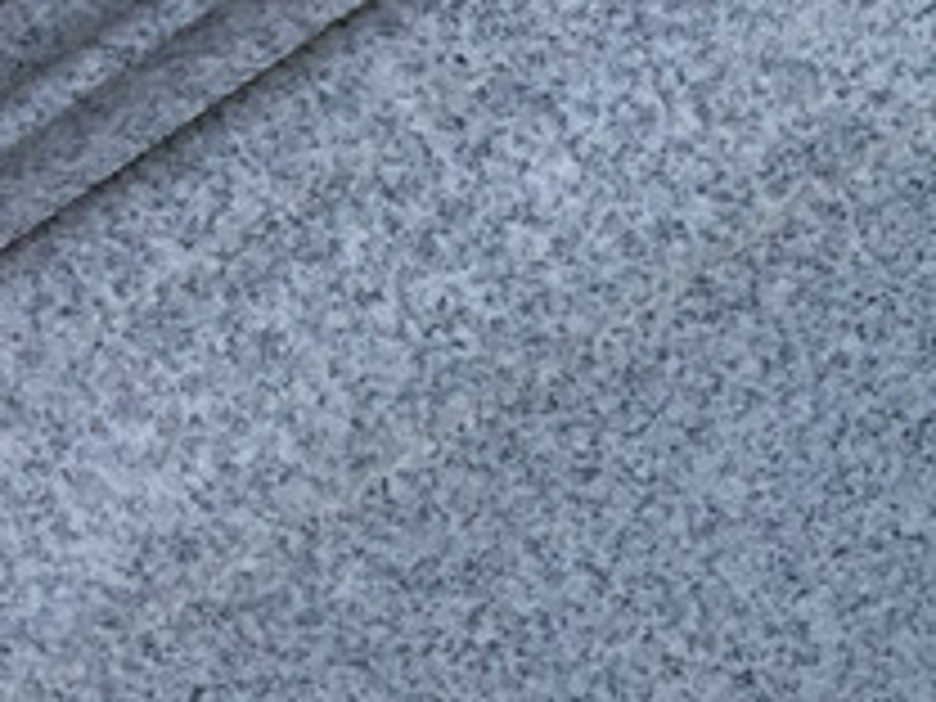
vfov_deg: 11.0
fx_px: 3623
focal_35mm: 134
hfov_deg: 13.0
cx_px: 1814
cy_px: 727
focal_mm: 3.3
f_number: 2.4
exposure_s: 1/416
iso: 25
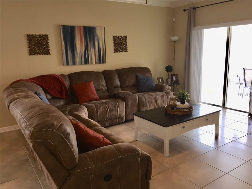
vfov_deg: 48.2
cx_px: 126
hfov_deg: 61.7
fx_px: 211
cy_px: 94
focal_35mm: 29
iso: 50
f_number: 2.2
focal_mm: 4.15
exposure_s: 1/30
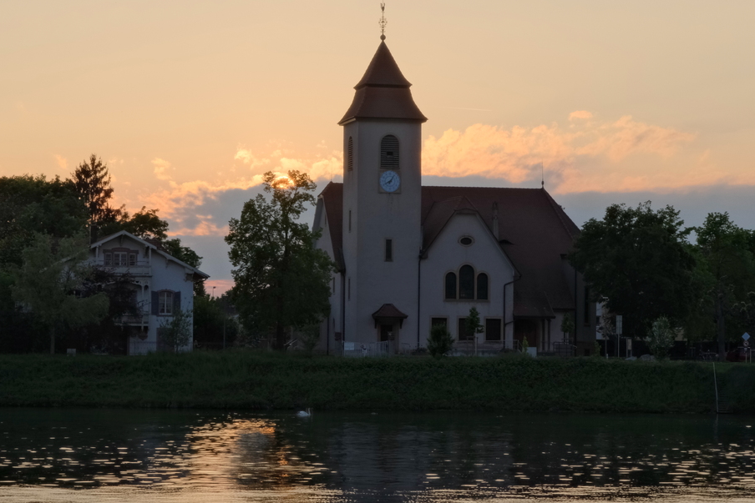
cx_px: 332
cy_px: 222
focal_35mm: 119
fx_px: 2496
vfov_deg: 11.5
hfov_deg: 17.2
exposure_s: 1/210
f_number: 22
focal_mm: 70
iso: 1600
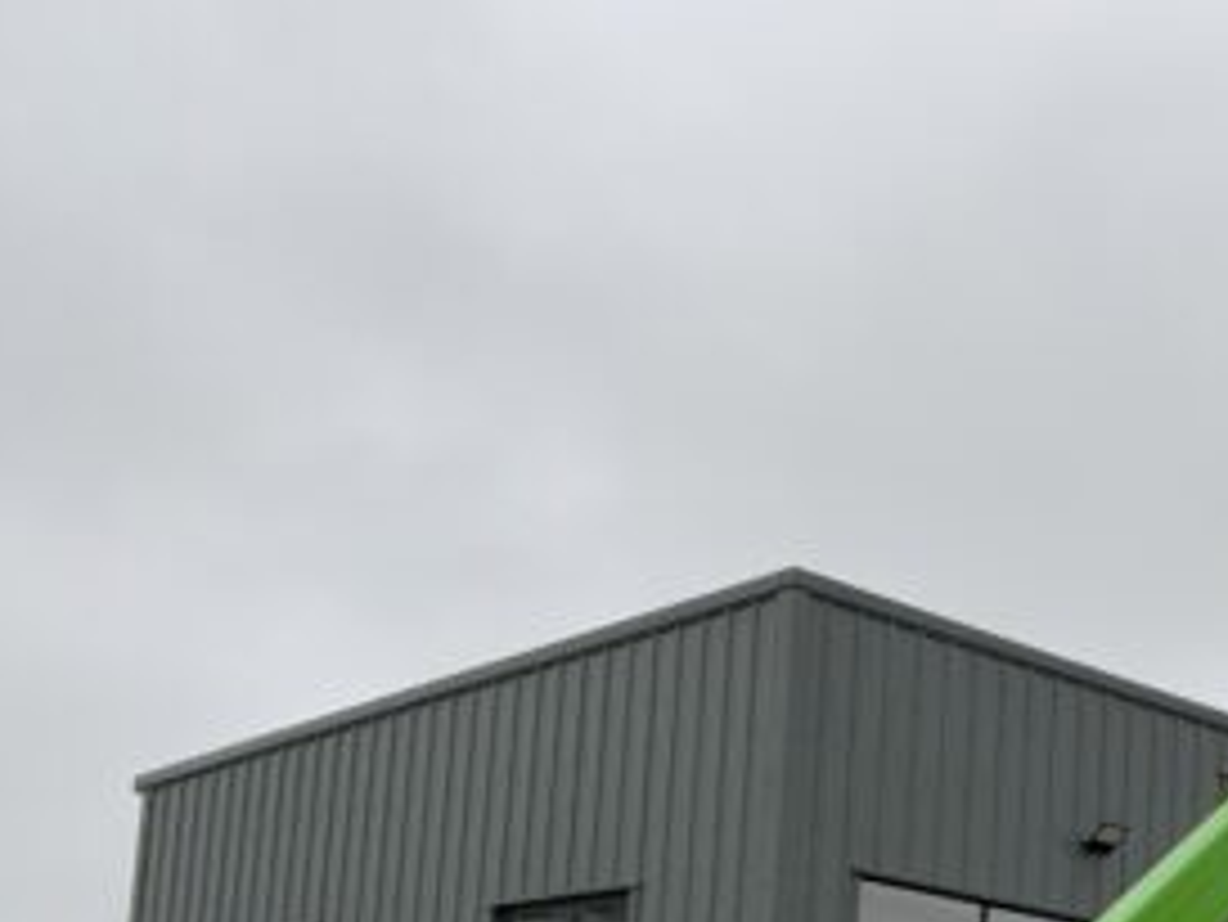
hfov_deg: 25.9
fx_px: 2413
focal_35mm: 68
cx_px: 1430
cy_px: 967
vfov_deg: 20.8
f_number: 1.8
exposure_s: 1/122
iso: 25
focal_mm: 3
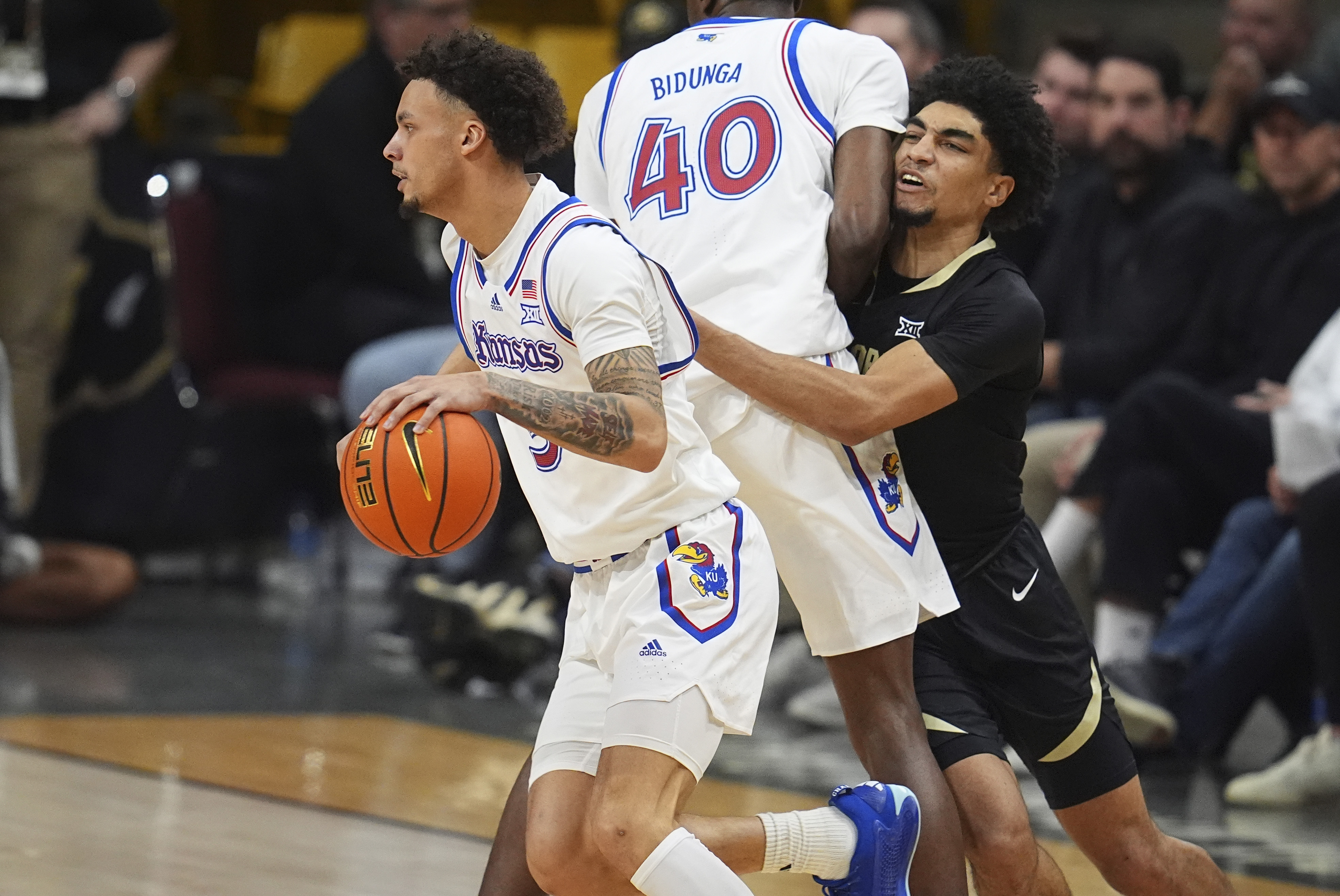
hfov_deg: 3.4
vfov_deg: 2.3
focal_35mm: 600
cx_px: 670
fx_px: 22353
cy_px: 448
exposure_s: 1/2000
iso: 5000
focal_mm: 400
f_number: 3.2
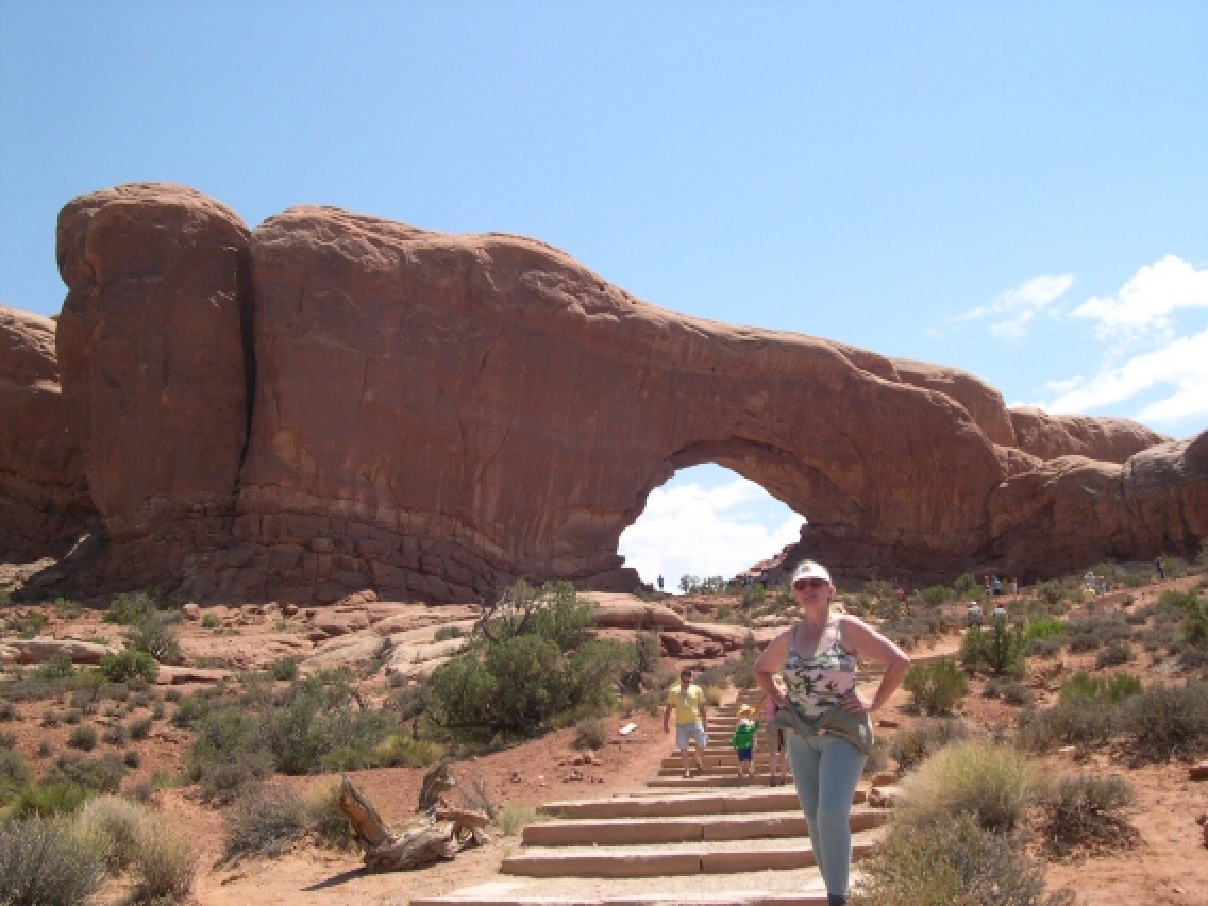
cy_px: 453
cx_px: 604
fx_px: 1326
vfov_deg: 37.7
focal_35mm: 38
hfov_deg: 49.0
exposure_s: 1/164
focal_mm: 8
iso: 100
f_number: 7.6
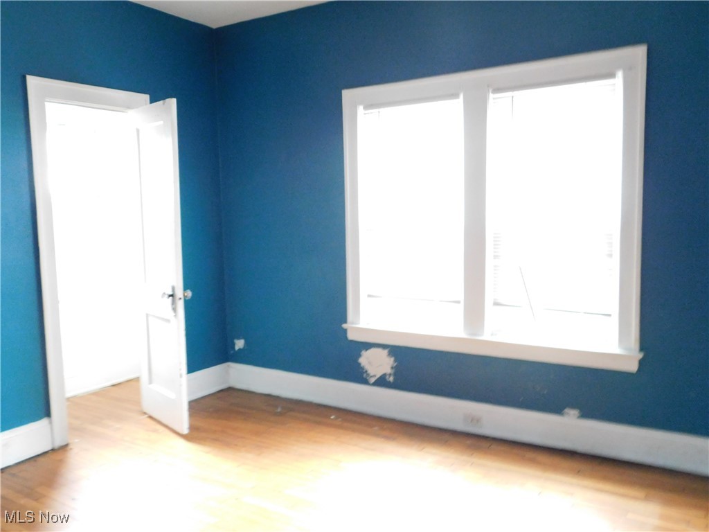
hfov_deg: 60.0
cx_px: 354
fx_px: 614
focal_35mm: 30
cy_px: 266
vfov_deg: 46.8
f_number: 3.2
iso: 800
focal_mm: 5.3
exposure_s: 1/2
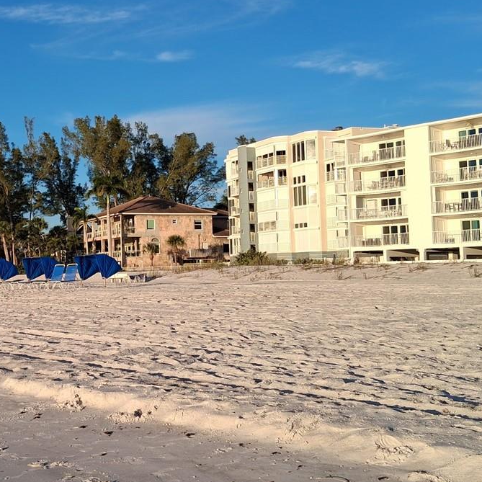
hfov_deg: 30.2
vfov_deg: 31.1
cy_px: 210
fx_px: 866
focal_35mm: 55
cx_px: 85
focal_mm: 3.98
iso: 25
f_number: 1.8
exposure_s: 1/497
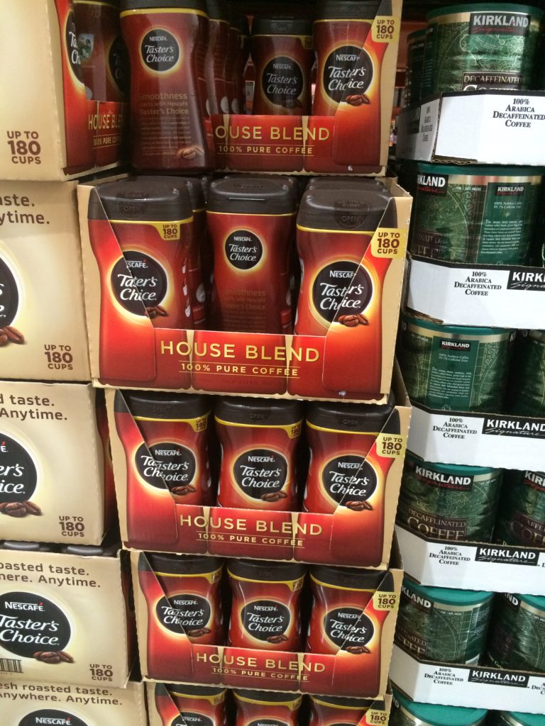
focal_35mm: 29
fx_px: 609
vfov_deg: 61.7
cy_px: 363
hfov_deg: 48.2
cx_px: 272
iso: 250
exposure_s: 1/30
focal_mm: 4.15
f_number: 2.2
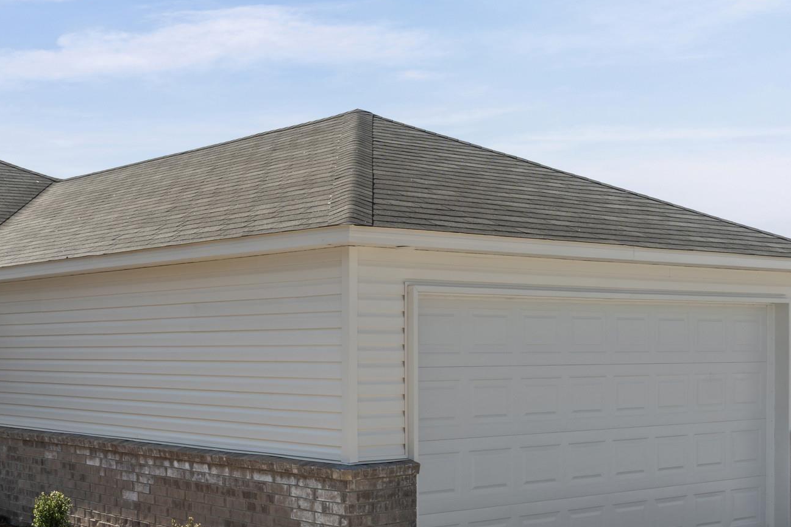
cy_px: 356
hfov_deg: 36.8
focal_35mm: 52
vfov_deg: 25.8
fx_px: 1142
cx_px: 153
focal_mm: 18
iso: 250
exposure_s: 1/200
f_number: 9
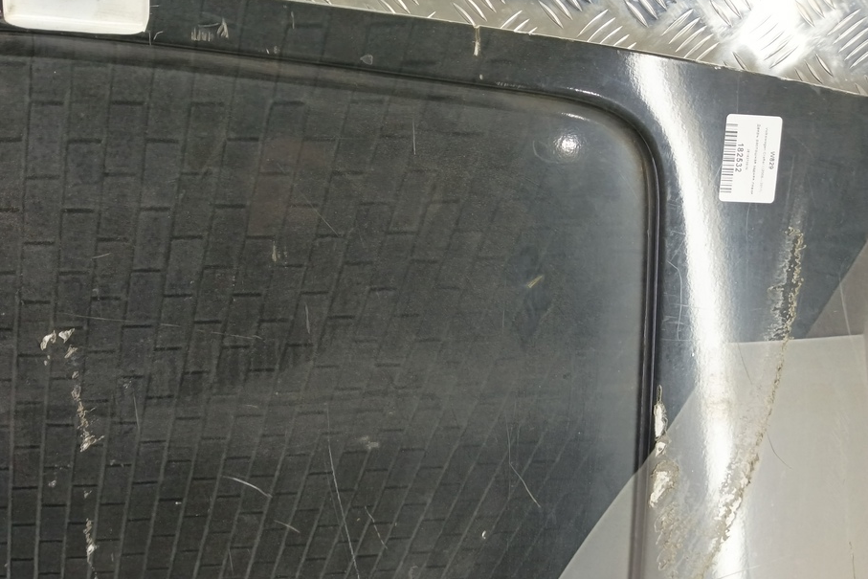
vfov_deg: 47.9
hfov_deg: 67.1
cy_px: 319
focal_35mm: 27
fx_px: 651
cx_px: 381
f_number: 1.6
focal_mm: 4.11
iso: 223
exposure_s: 1/50
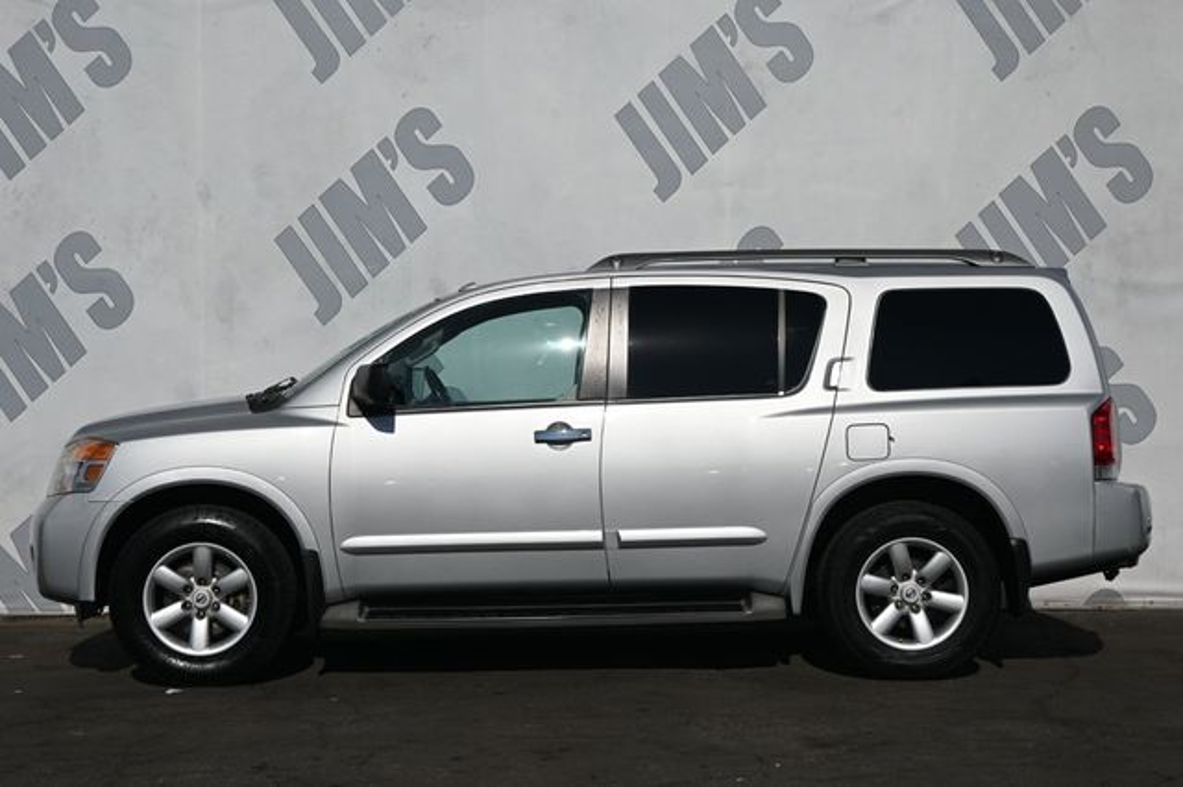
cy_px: 394
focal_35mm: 60
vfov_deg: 22.6
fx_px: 1971
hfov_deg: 33.4
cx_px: 592
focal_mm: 40
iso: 100
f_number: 8
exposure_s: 1/500
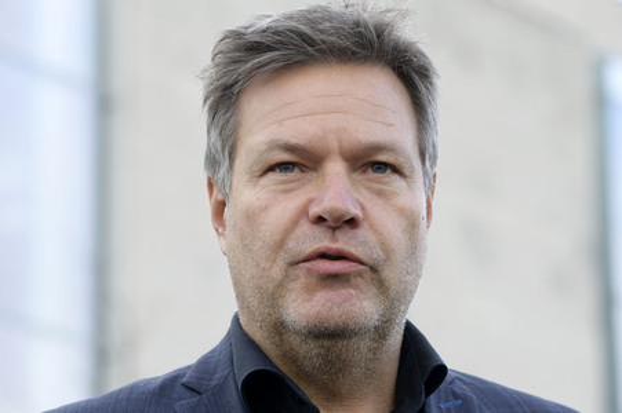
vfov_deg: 6.0
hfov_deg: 9.0
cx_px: 311
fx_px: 3971
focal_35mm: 230
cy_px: 206
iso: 2000
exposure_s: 1/500
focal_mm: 230
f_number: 9
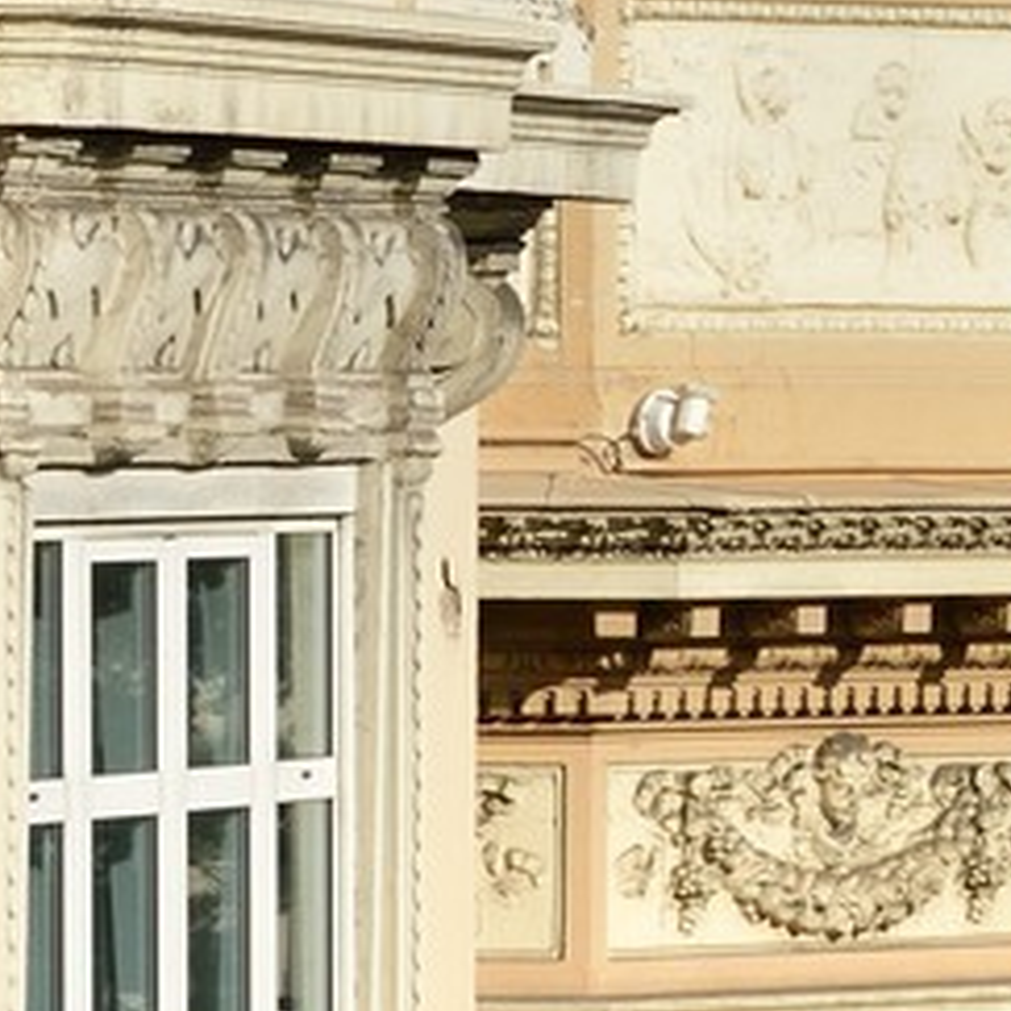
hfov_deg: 3.8
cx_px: 2804
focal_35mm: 448
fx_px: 14803
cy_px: 416
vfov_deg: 3.9
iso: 200
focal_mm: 80
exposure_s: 1/200
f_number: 11
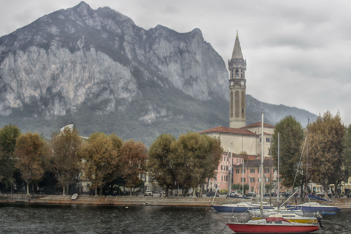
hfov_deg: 39.6
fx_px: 487
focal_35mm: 50
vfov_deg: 27.0
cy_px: 124
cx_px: 176
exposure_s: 1/80
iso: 200
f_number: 3.5
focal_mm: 30
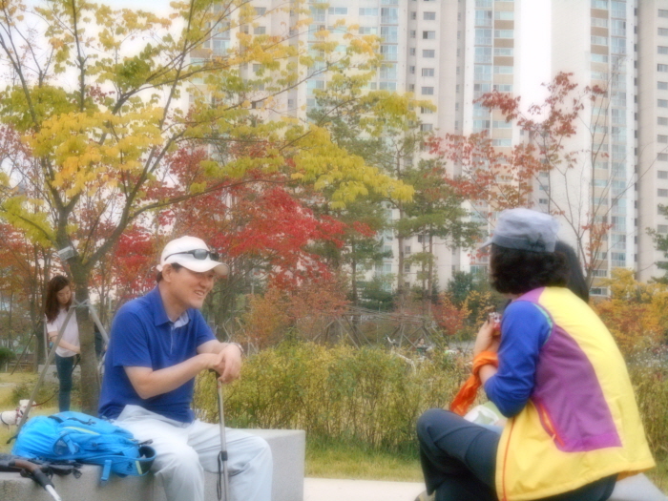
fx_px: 1351
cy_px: 250
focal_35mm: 70
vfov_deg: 21.0
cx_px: 334
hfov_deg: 27.8
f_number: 4.5
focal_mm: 12.5
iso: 800
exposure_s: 1/125
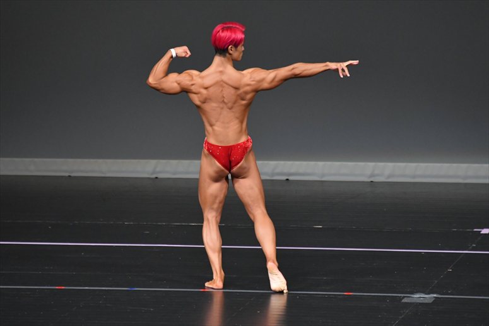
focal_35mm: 375
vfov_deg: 3.7
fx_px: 5091
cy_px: 163
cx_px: 244
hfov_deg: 5.5
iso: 4000
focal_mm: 250
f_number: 5.6
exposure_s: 1/400
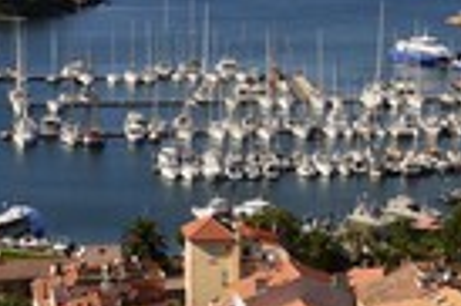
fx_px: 2200
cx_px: 579
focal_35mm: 172
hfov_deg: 11.7
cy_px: 34
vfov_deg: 7.9
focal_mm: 56
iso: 200
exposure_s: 1/320
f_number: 11
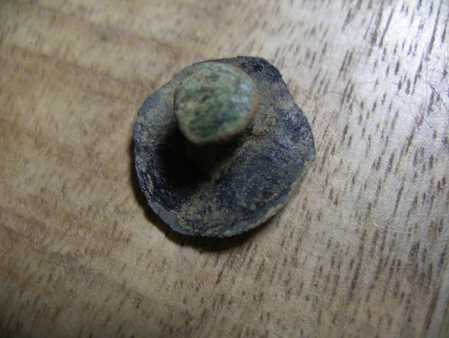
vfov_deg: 38.7
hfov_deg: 50.1
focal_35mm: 37
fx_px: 480
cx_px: 224
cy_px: 169
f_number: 2.8
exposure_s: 1/40
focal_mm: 7.8
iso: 160
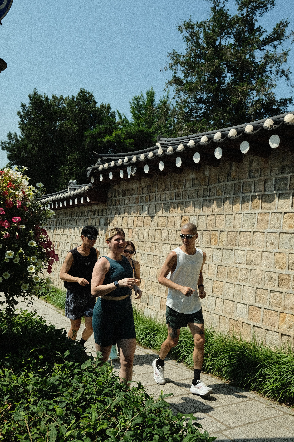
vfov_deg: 54.4
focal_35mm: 35
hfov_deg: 37.9
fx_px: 429
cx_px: 147
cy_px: 221
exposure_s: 1/500
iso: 400
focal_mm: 23
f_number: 10
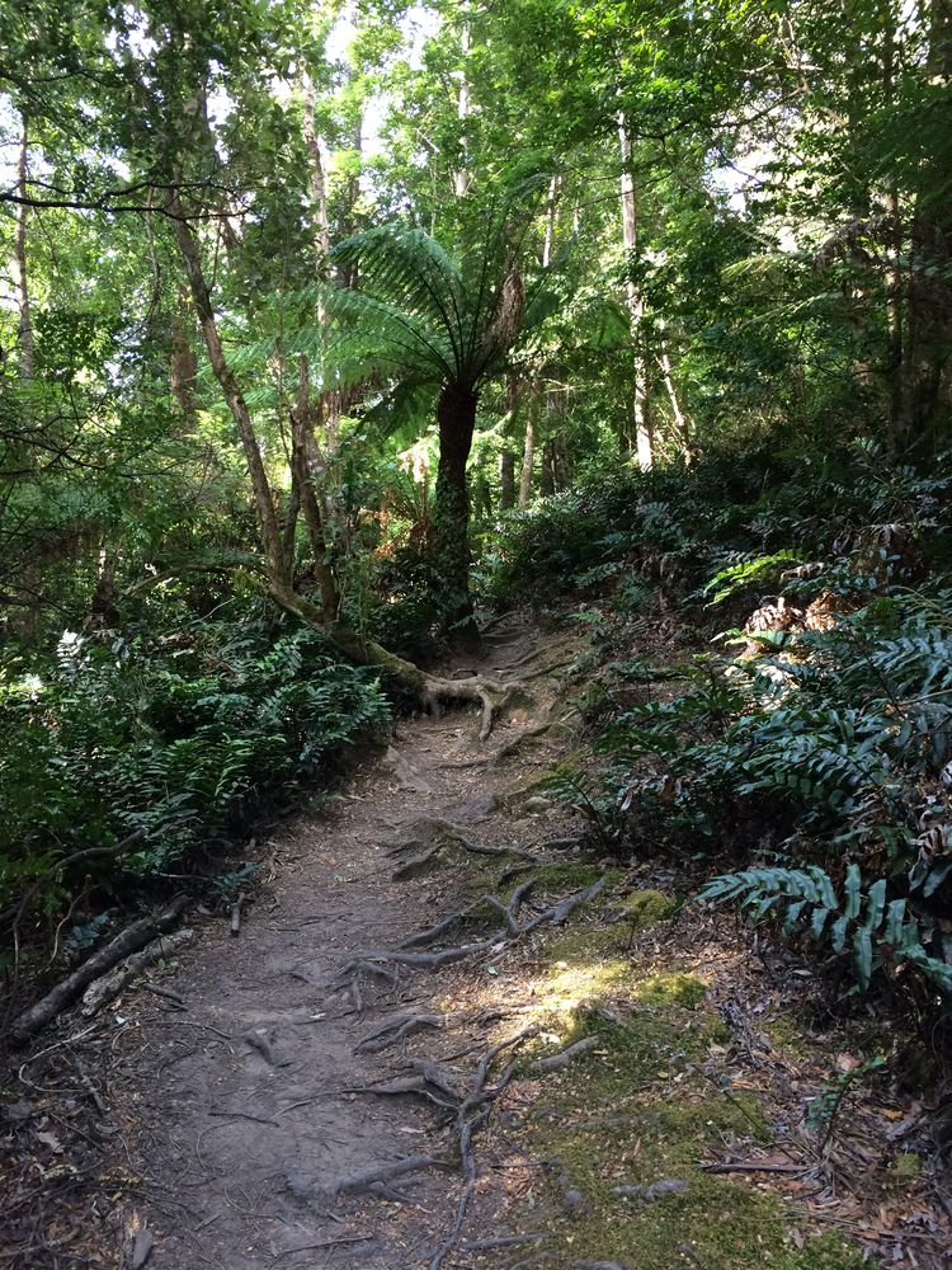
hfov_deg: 48.2
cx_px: 476
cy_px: 635
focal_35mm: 29
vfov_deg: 61.7
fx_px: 1063
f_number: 2.2
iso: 64
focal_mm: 4.15
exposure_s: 1/33
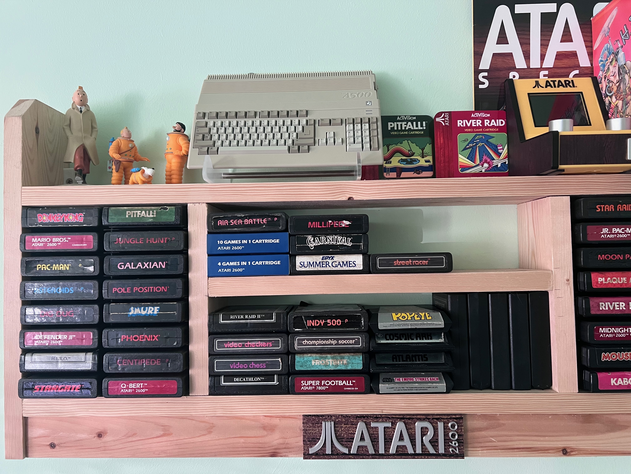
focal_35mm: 26
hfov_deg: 67.3
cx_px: 316
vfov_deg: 53.1
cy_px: 237
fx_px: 474
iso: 200
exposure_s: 1/60
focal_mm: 5.7
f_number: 1.5
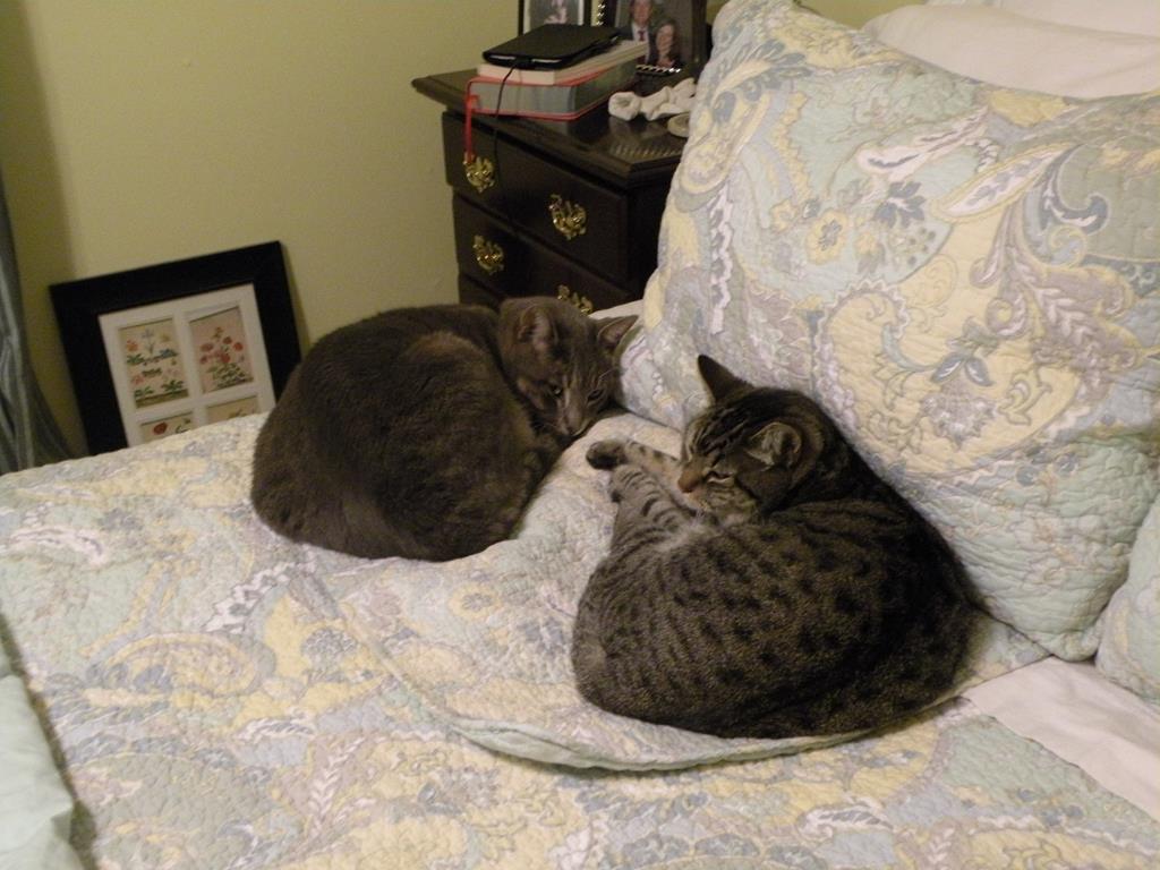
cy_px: 435
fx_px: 1407
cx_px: 580
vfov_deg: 34.3
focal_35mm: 42
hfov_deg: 44.8
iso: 400
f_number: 3.2
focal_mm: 7.4
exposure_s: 1/20.5
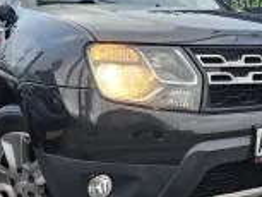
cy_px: 101
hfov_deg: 34.9
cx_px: 190
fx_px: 409
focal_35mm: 54
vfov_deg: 27.1
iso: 160
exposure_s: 1/207
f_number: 1.7
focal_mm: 6.3
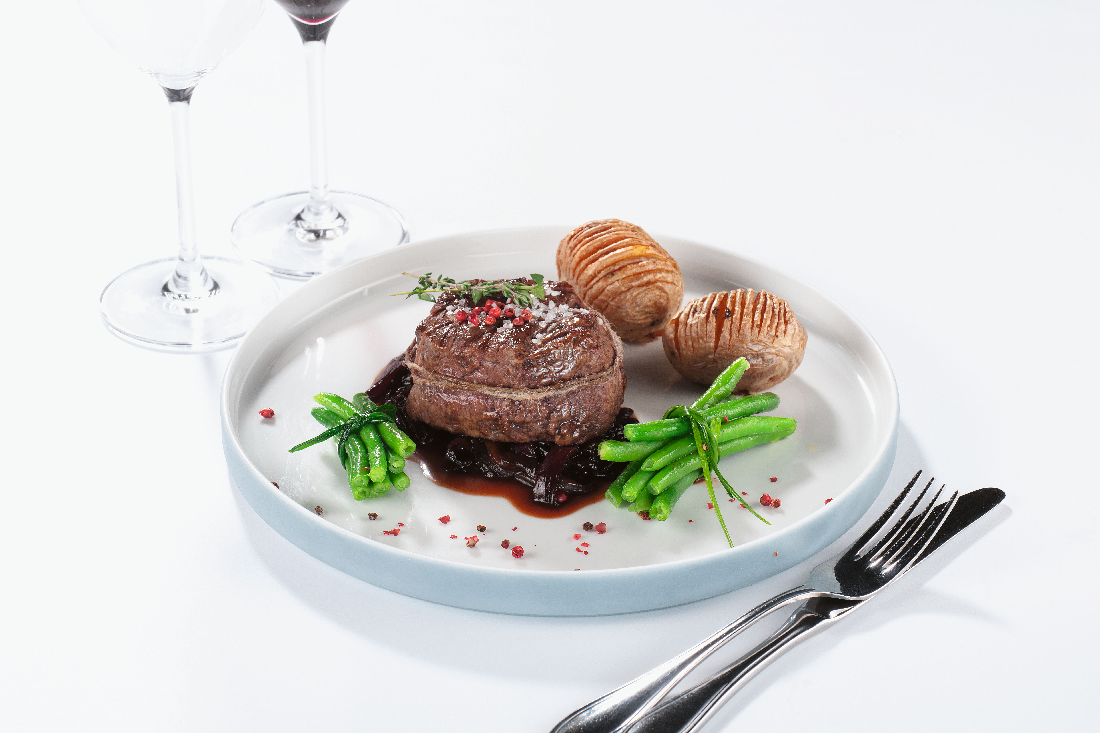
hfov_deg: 16.8
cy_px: 366
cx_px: 550
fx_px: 3727
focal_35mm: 122
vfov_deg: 11.2
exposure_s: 1/160
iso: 50
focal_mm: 122
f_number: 14
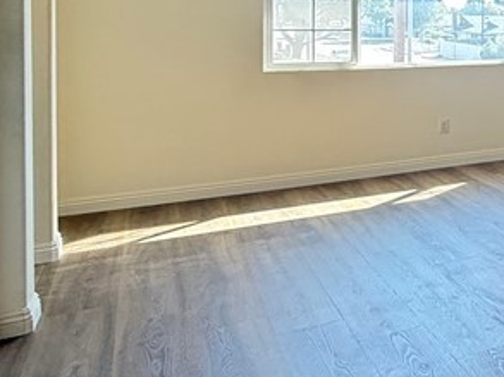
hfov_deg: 25.4
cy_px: 31
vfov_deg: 28.4
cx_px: 812
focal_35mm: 49
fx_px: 713
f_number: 2.2
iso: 400
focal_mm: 2.22
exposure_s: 1/120
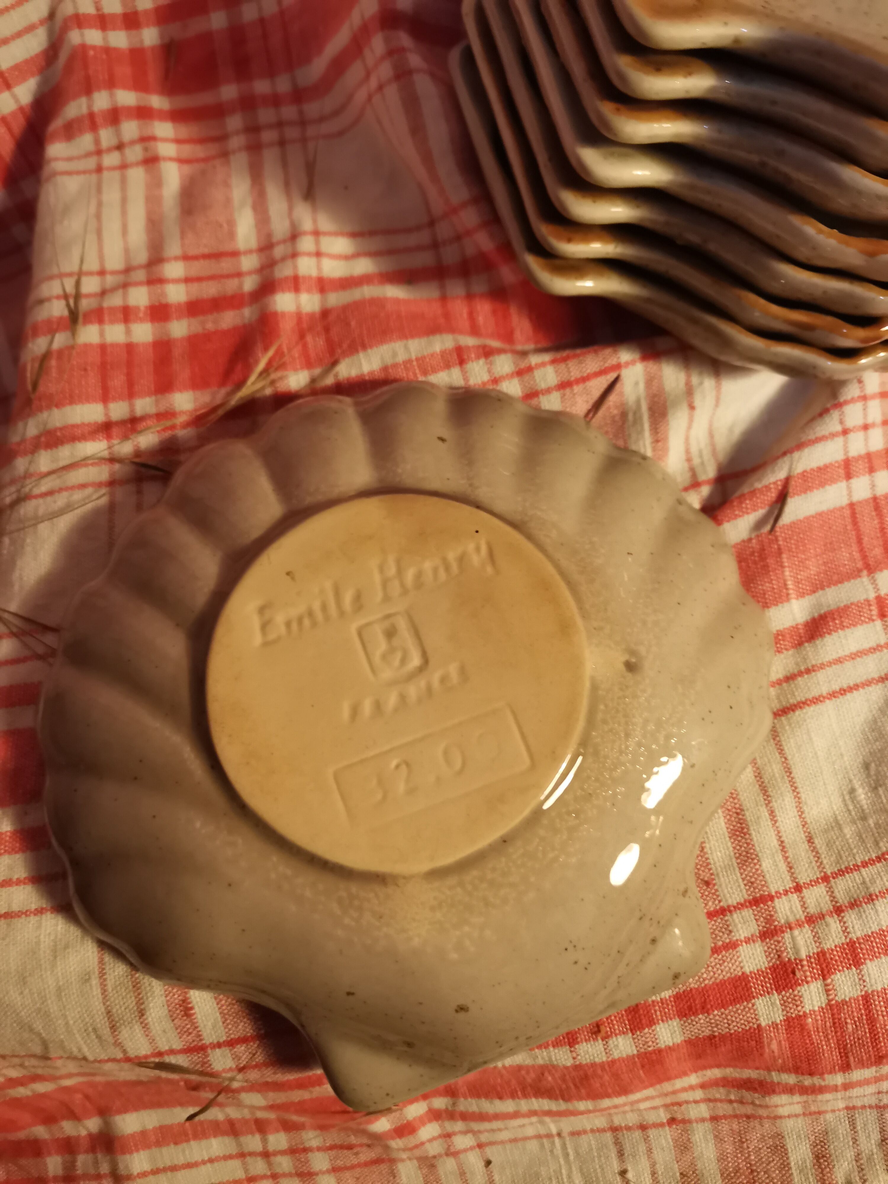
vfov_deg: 67.3
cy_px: 592
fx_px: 889
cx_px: 444
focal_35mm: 26
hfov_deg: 53.1
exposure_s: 1/33.3
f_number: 1.8
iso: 500
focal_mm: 4.75
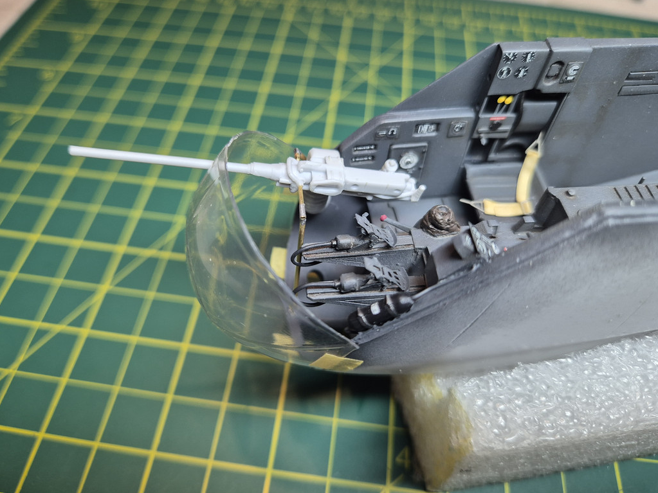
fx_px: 456
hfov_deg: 71.6
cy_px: 238
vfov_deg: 56.8
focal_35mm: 24
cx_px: 322
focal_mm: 5.4
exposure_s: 1/100
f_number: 1.8
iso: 160
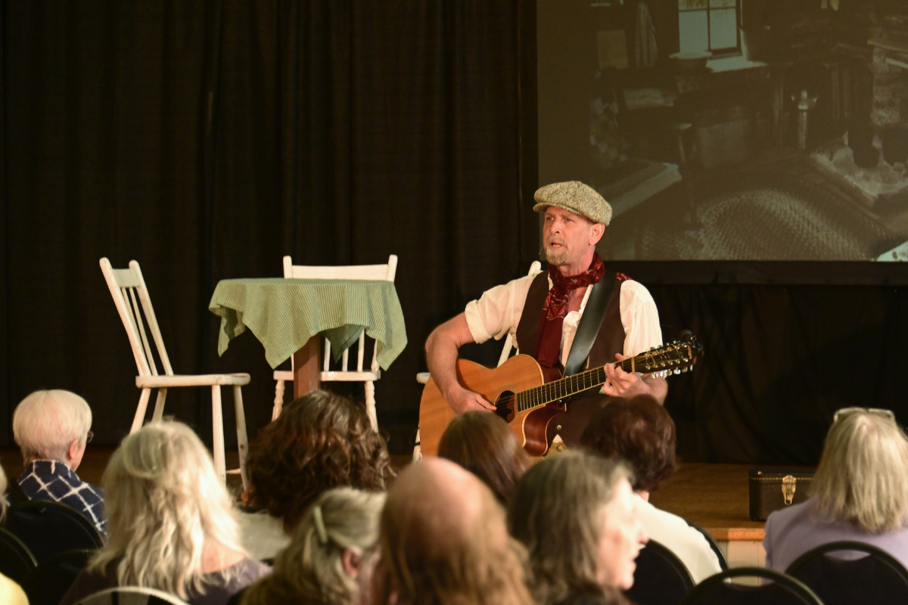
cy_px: 302
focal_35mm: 145
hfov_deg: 14.2
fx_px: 3657
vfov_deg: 9.5
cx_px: 454
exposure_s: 1/125
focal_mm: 145
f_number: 5.6
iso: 2000
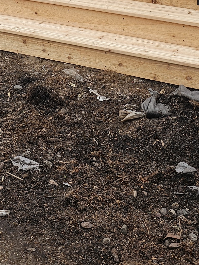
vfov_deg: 20.8
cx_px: 93
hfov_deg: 16.8
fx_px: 674
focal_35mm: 88
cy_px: -48
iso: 10
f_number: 1.7
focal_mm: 6.3
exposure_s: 1/325
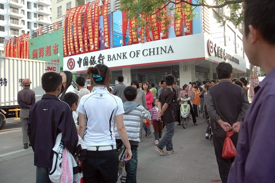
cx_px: 138
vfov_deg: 47.8
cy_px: 92
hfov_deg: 67.4
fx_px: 206
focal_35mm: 27
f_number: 5.6
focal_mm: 18
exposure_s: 1/125
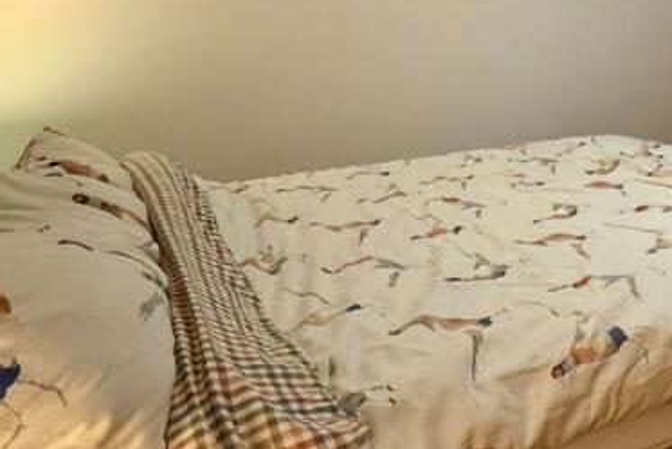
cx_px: 562
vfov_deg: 31.9
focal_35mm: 40
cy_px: 47
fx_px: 747
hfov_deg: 45.3
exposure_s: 1/50
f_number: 2.2
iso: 320
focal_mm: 2.22
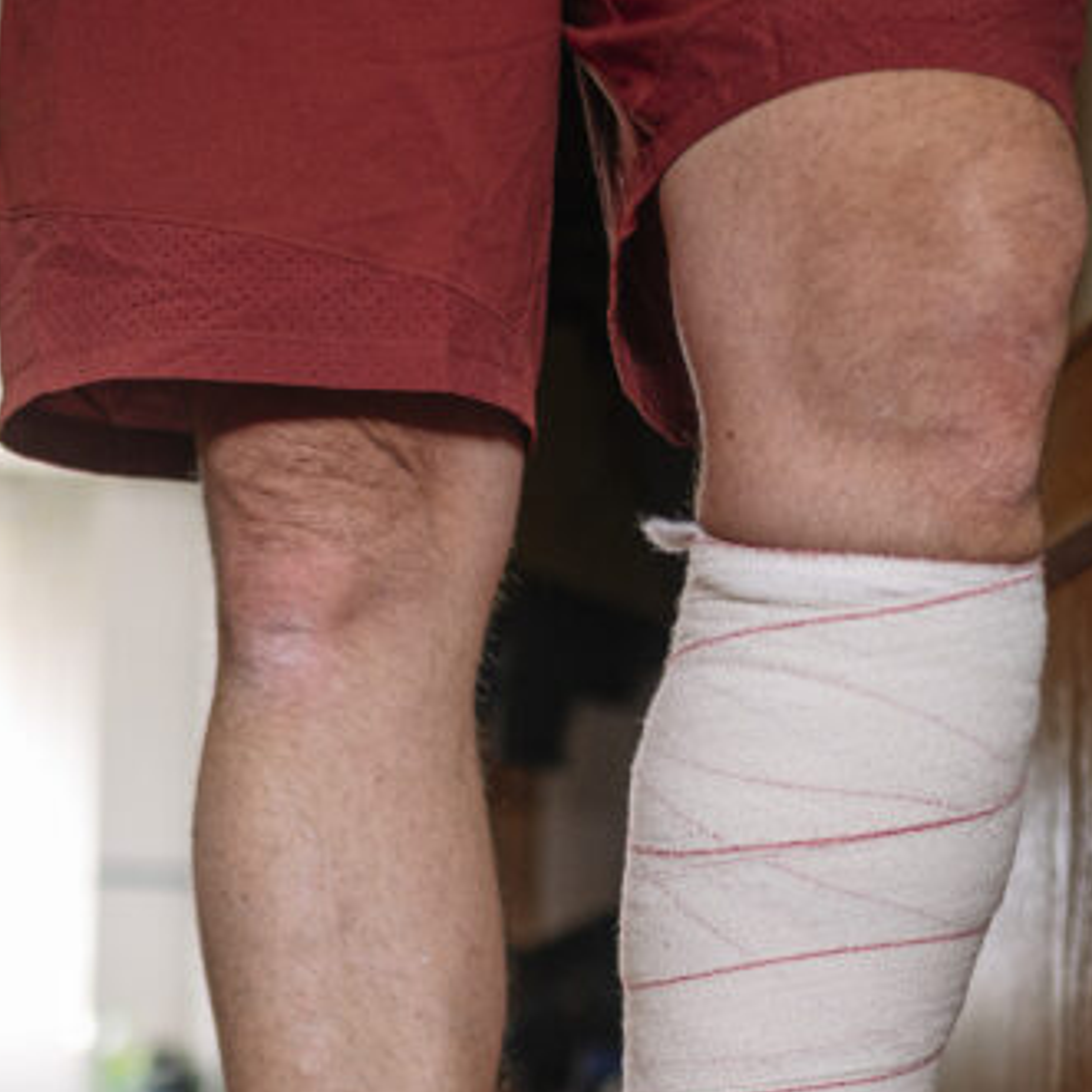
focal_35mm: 92
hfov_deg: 18.8
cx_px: 369
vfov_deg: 18.4
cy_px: 1064
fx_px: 3284
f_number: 1.8
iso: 500
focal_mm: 35
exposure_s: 1/125
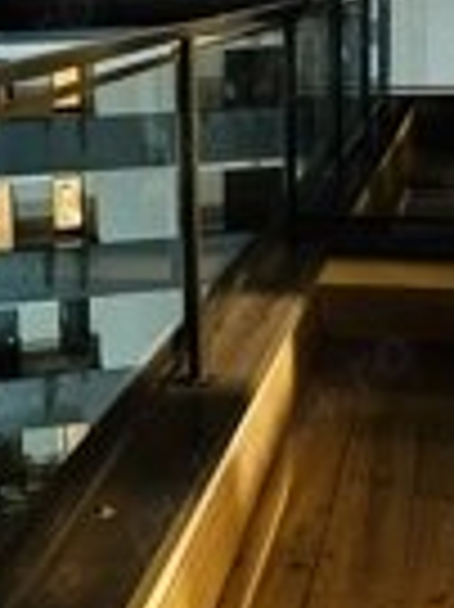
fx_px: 1349
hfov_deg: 19.0
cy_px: 171
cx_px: 108
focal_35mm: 77
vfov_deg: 25.1
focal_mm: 5.96
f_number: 1.6
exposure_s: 1/9
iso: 1600
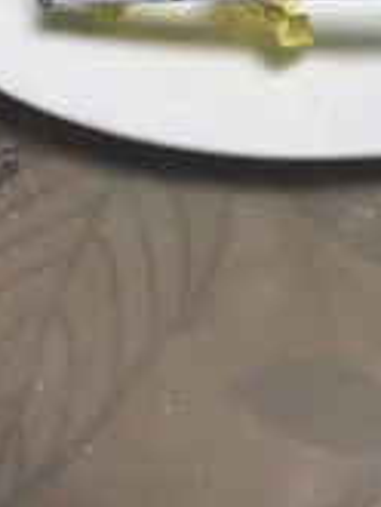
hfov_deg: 22.8
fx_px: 923
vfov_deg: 29.1
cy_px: 22
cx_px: 332
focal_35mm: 63
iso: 64
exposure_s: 1/60
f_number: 1.6
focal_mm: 5.1
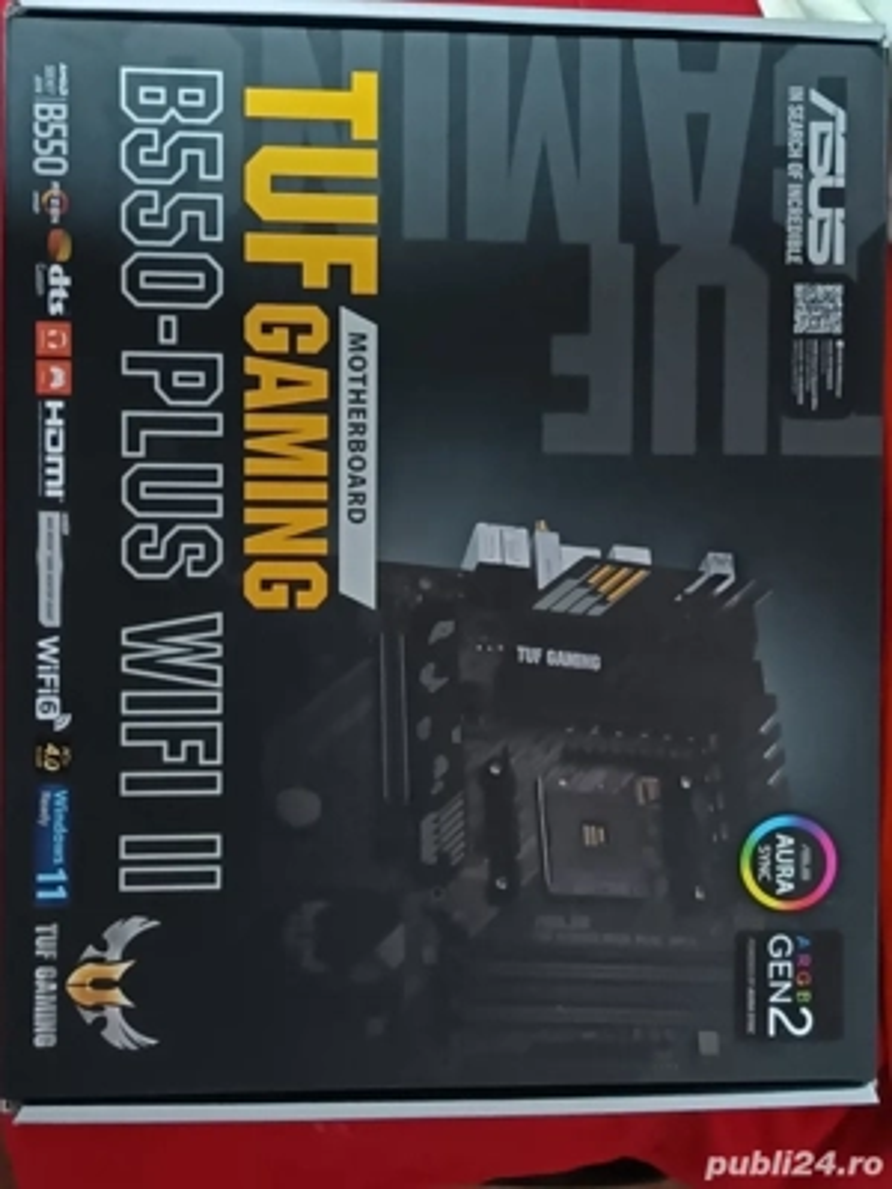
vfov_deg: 27.4
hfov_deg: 20.7
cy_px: 594
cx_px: 446
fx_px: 2439
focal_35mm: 71
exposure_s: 1/16.7
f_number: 1.75
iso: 4753
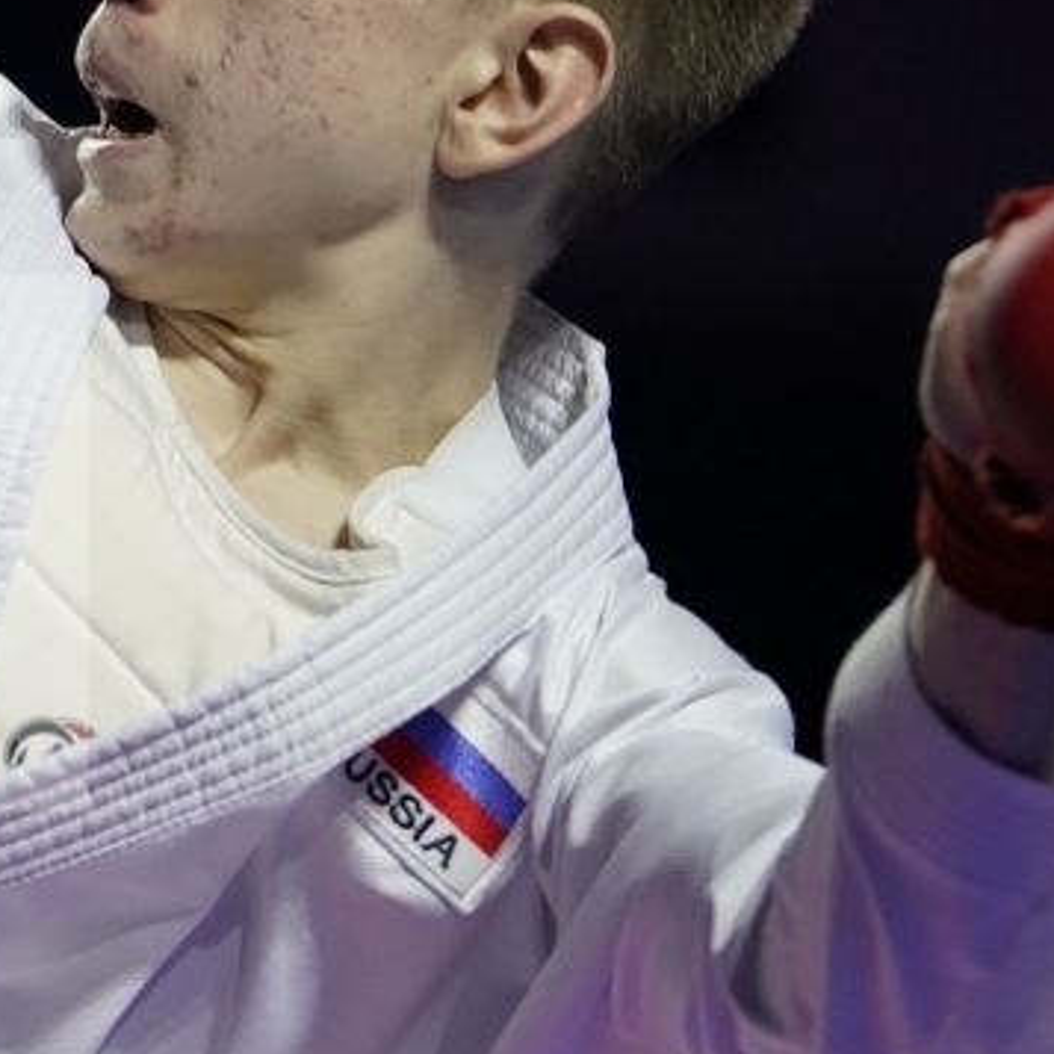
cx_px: -1187
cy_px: 543
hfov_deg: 3.1
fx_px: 19188
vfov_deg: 3.1
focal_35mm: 557
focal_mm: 130
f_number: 2.8
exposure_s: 1/1000
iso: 1250
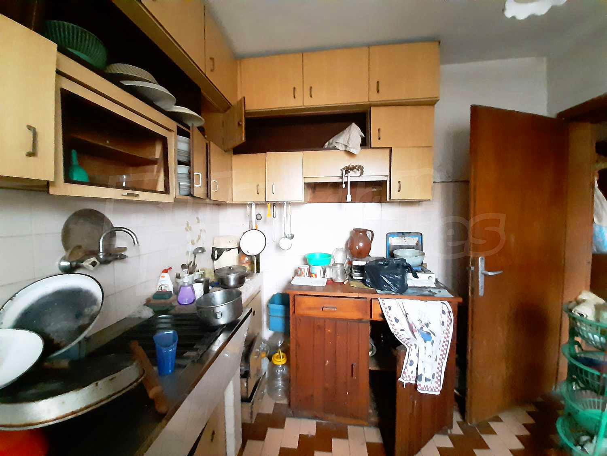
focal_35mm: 13
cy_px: 228
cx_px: 304
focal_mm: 1.42
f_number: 2.2
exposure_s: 1/10
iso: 1250
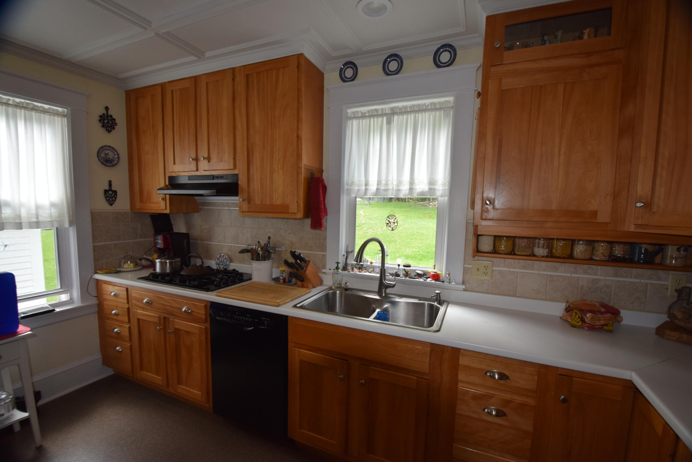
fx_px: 288
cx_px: 346
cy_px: 231
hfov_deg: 100.4
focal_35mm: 15
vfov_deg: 77.3
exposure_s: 1/125
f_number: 5.6
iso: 720
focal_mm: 10
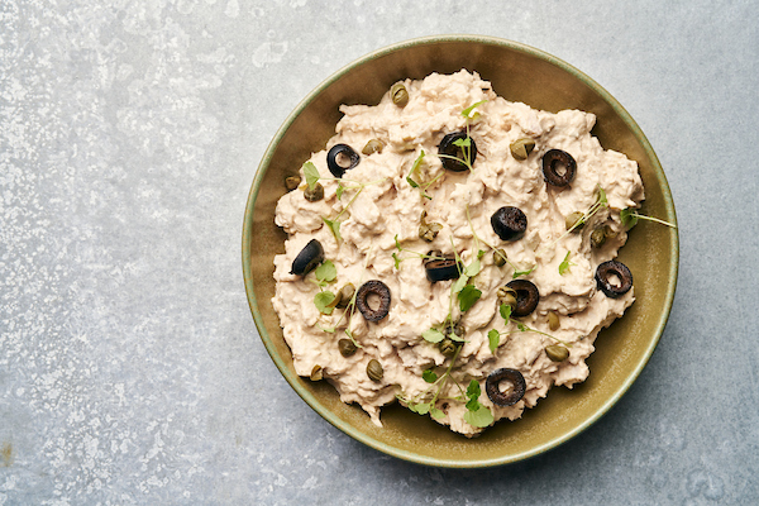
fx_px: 1054
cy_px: 253
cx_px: 380
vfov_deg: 27.0
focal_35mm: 50
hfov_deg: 39.6
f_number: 8
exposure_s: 1/125
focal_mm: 50
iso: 200
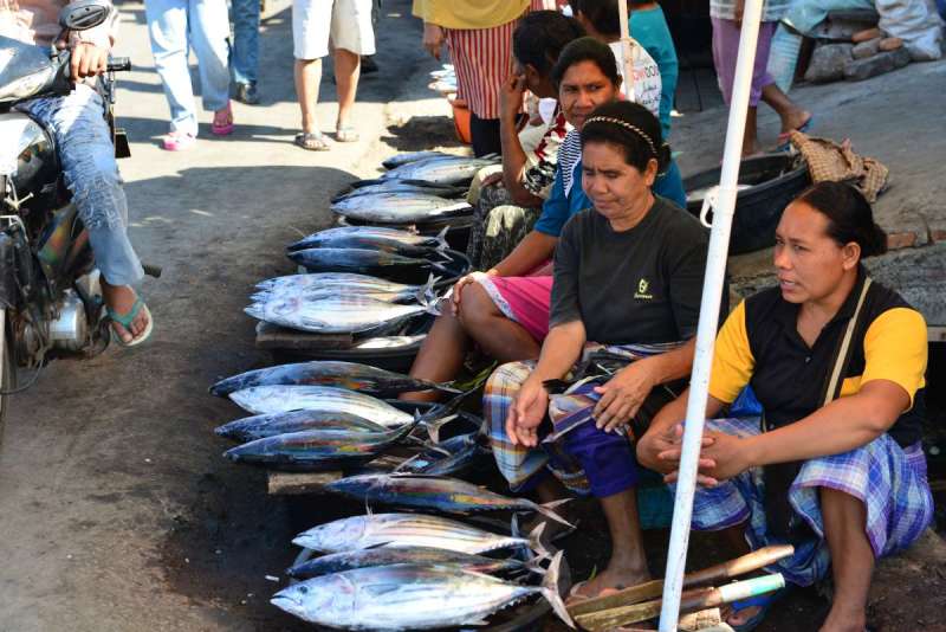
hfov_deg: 28.8
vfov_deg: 19.5
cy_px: 316
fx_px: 1840
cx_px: 473
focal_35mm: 70
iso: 250
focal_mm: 70
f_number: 6.3
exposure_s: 1/160
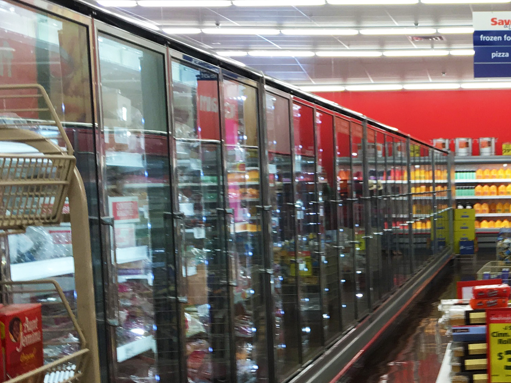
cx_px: 550
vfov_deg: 18.7
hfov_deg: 23.6
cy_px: 315
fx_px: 1151
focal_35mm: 78
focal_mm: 4.15
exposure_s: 1/60
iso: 32
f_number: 2.2
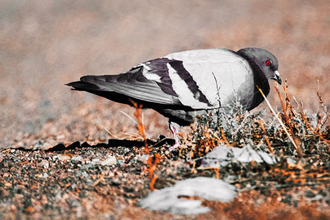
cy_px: 110
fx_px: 10996
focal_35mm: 1200
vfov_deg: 1.1
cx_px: 165
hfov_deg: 1.7
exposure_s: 1/3200
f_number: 13
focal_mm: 1200
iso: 4000
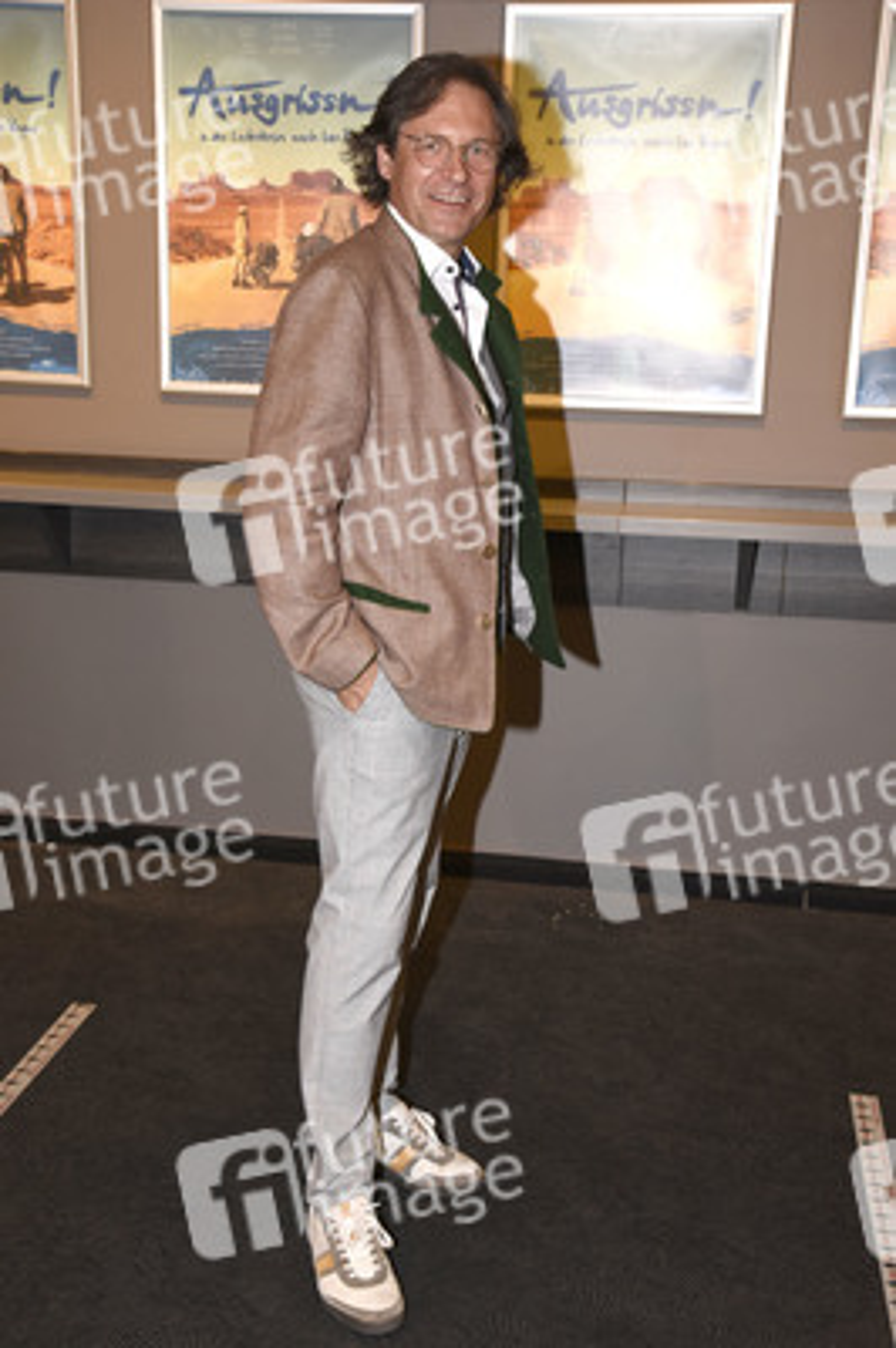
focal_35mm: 40
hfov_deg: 33.3
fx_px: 1496
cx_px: 448
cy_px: 674
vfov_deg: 48.5
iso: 2500
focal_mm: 40
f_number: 6.3
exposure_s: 1/80
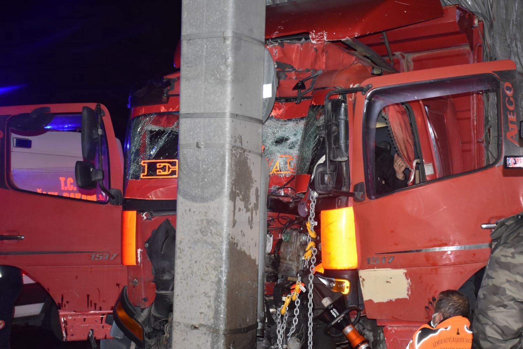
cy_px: 174
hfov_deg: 31.9
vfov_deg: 21.6
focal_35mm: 63
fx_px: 915
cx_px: 262
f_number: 5.6
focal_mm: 42
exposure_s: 1/60
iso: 1250
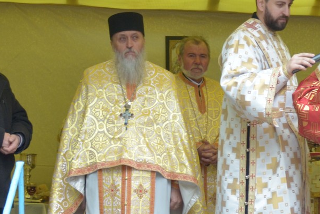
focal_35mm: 179
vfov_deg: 7.7
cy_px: 167
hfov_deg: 11.3
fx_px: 1592
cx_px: 380
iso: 640
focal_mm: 38
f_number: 4.2
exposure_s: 1/200
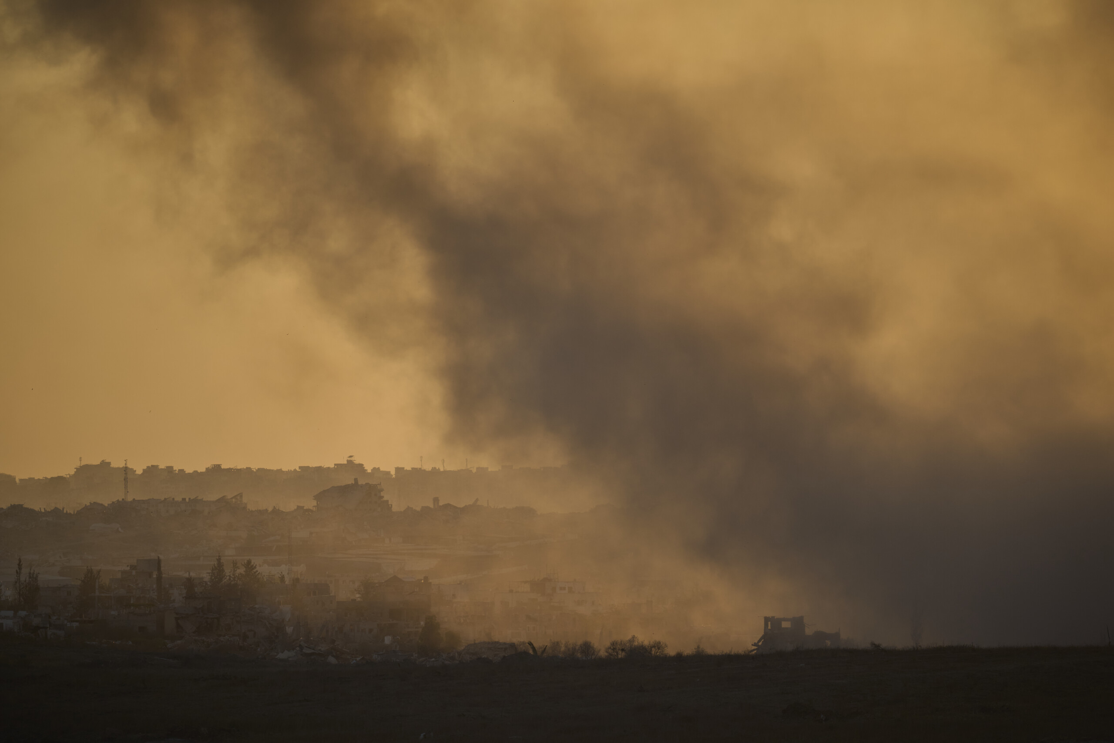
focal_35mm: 400
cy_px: 372
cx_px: 557
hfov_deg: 5.2
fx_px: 12378
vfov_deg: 3.4
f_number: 2.8
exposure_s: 1/2500
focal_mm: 400
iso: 200
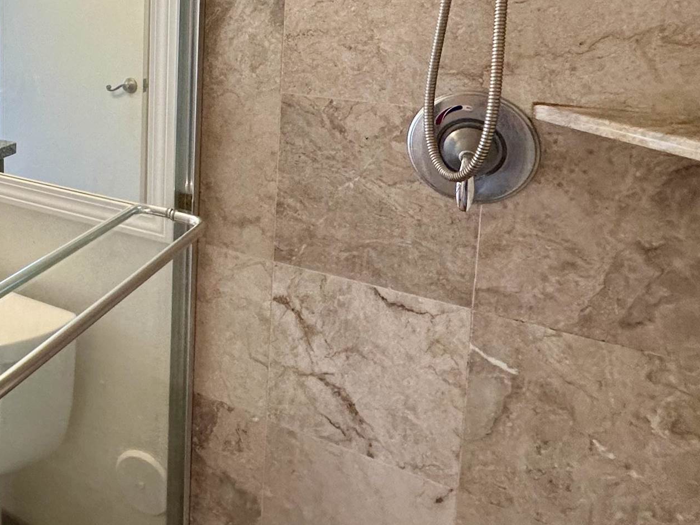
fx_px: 688
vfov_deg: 38.9
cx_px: 59
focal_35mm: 34
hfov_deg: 47.9
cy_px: 53
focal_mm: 2.22
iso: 160
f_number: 2.2
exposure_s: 1/120
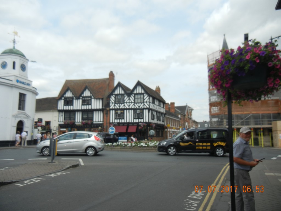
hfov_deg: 60.0
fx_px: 244
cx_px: 140
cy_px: 106
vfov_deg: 46.8
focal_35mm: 30
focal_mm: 5.4
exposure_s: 1/362
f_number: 7
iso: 160
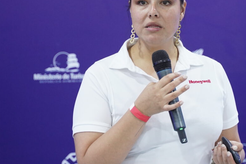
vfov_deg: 9.0
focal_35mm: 153
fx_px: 1045
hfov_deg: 13.4
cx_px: 163
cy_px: 61
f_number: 2.8
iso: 2500
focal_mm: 68
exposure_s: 1/250
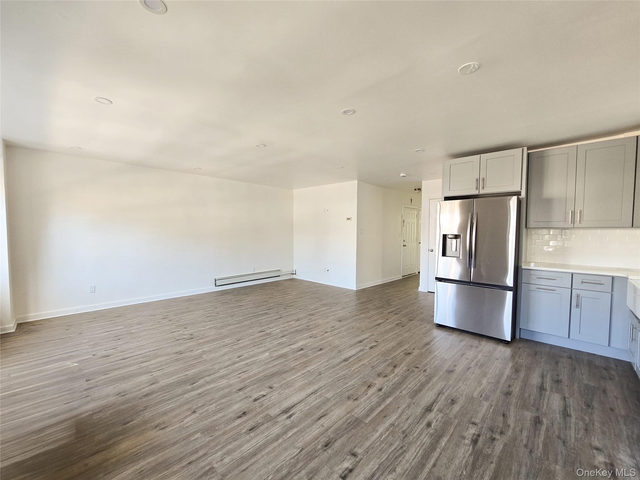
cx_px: 320
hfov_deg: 106.2
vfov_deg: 89.9
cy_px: 240
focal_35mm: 13
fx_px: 240
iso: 160
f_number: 2.2
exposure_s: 1/60
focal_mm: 2.2
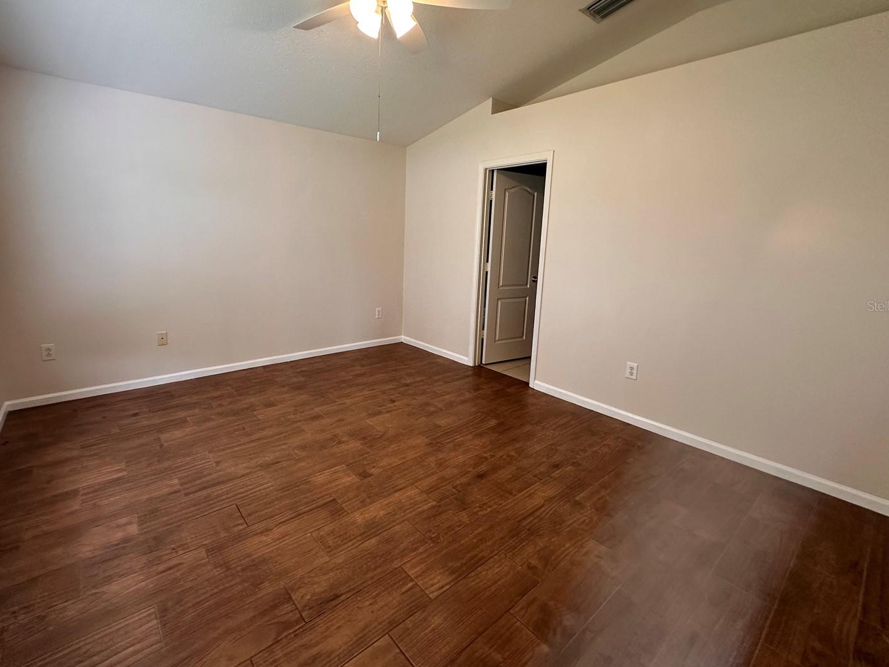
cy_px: 306
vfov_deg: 77.9
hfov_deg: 94.4
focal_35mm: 16
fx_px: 411
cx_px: 419
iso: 200
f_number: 2.2
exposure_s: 1/120
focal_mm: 2.22
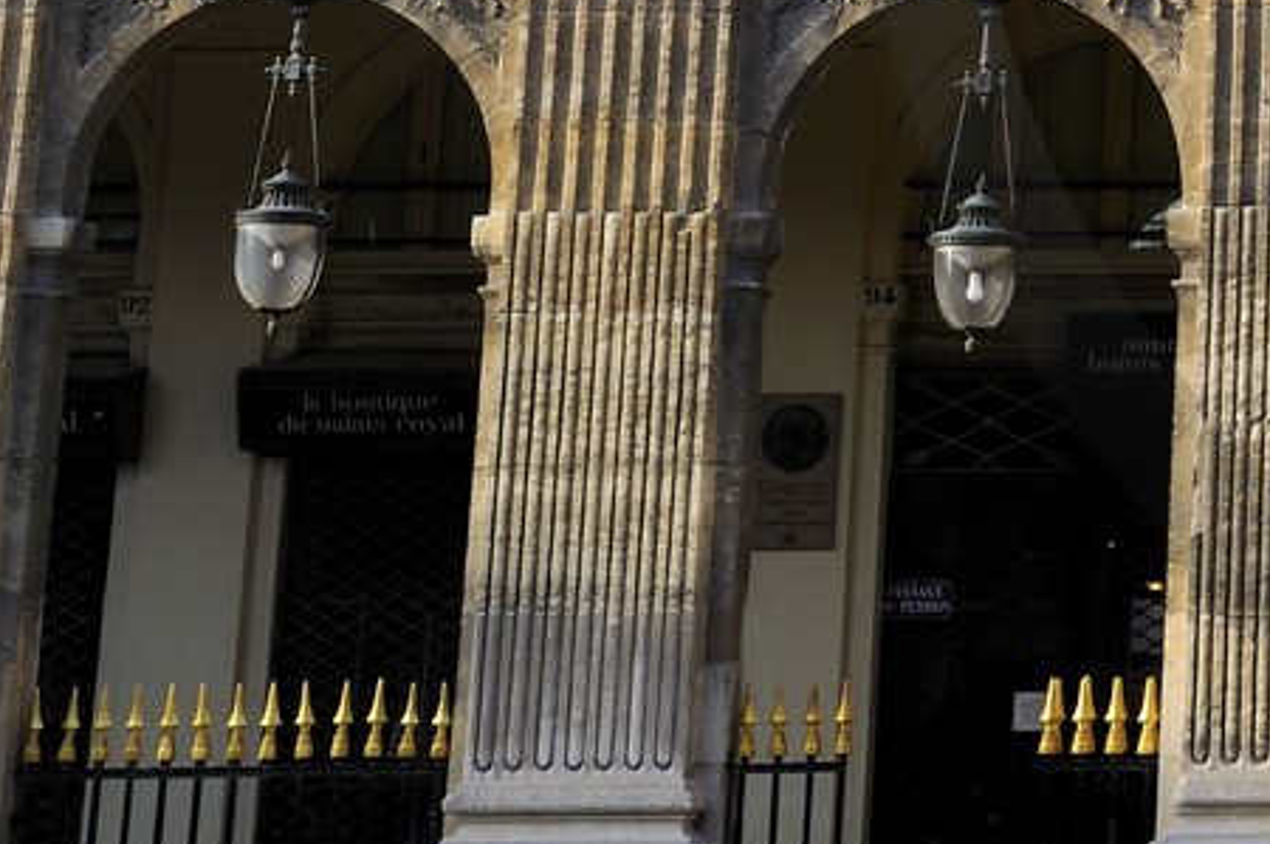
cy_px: -254
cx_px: 2004
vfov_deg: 11.0
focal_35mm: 121
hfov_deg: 15.4
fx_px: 4264
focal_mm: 34
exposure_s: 1/160
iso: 200
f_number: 11
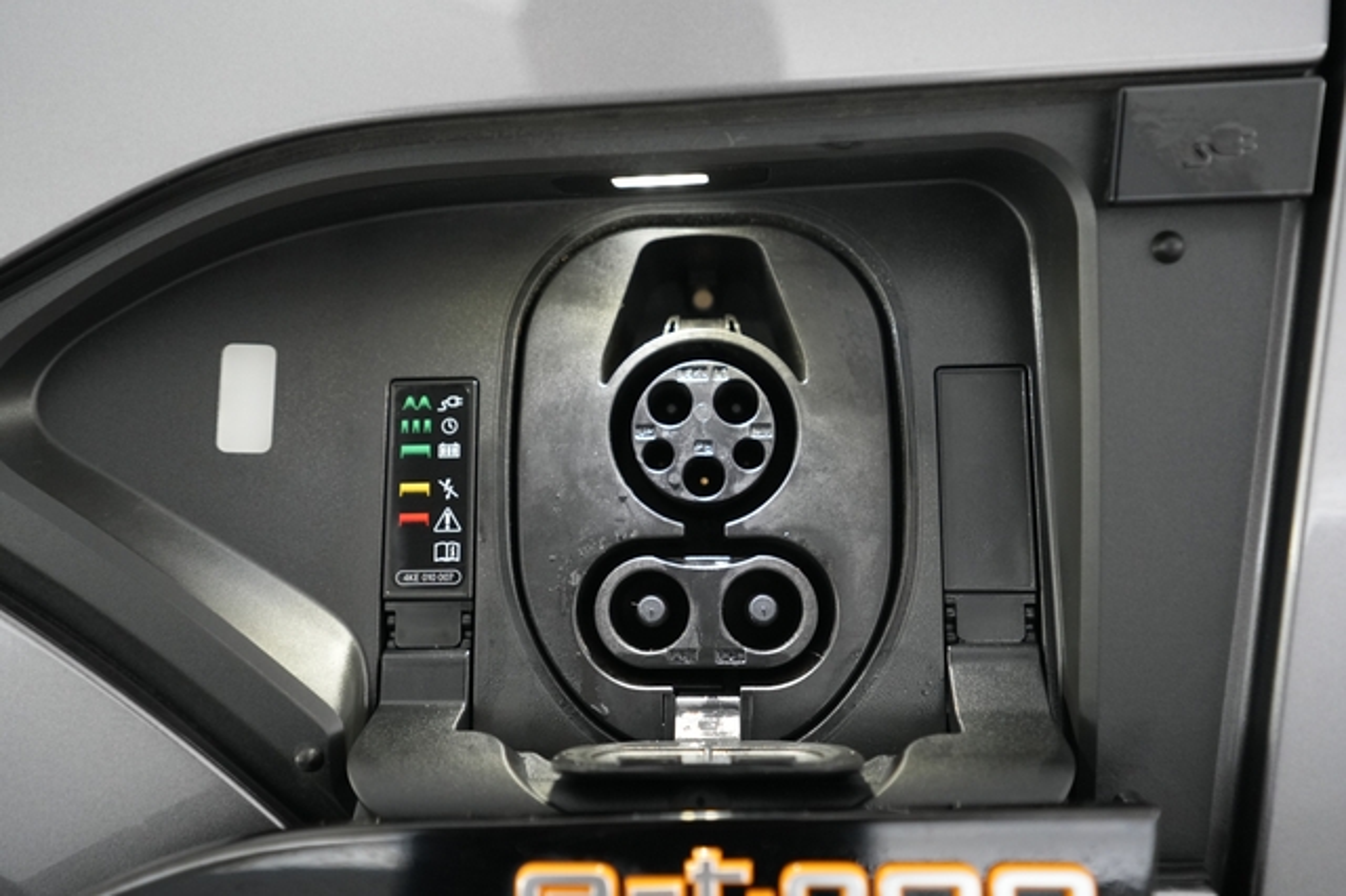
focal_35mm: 27
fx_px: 1009
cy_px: 448
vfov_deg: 47.9
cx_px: 673
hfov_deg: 67.4
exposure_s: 1/60
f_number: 2.8
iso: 2500
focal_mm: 27
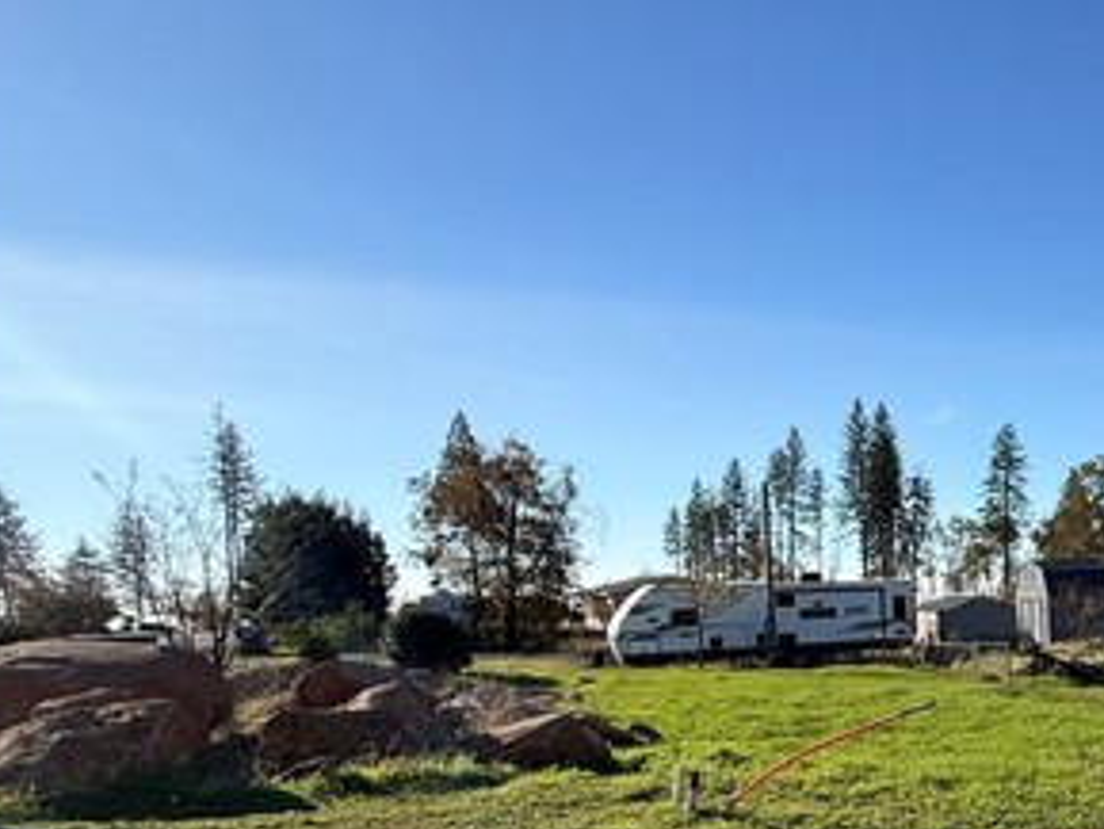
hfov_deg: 45.6
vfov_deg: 43.8
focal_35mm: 31
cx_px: 1180
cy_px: 638
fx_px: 989
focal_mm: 2.22
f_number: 2.2
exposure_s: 1/2410
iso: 50
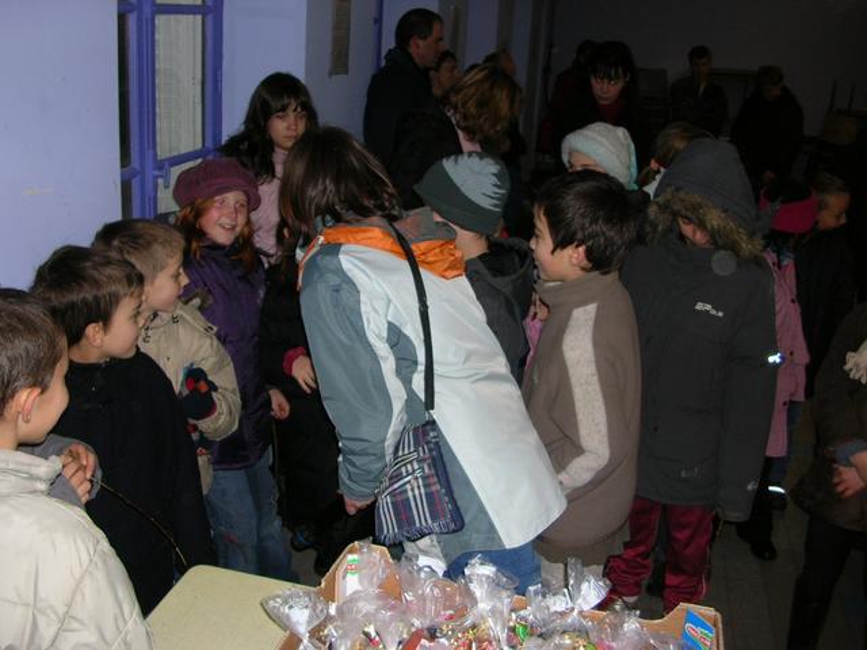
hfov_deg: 52.6
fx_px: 877
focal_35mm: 35
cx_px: 434
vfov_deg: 40.7
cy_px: 325
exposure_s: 1/60.1
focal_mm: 5.8
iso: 65
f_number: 2.8
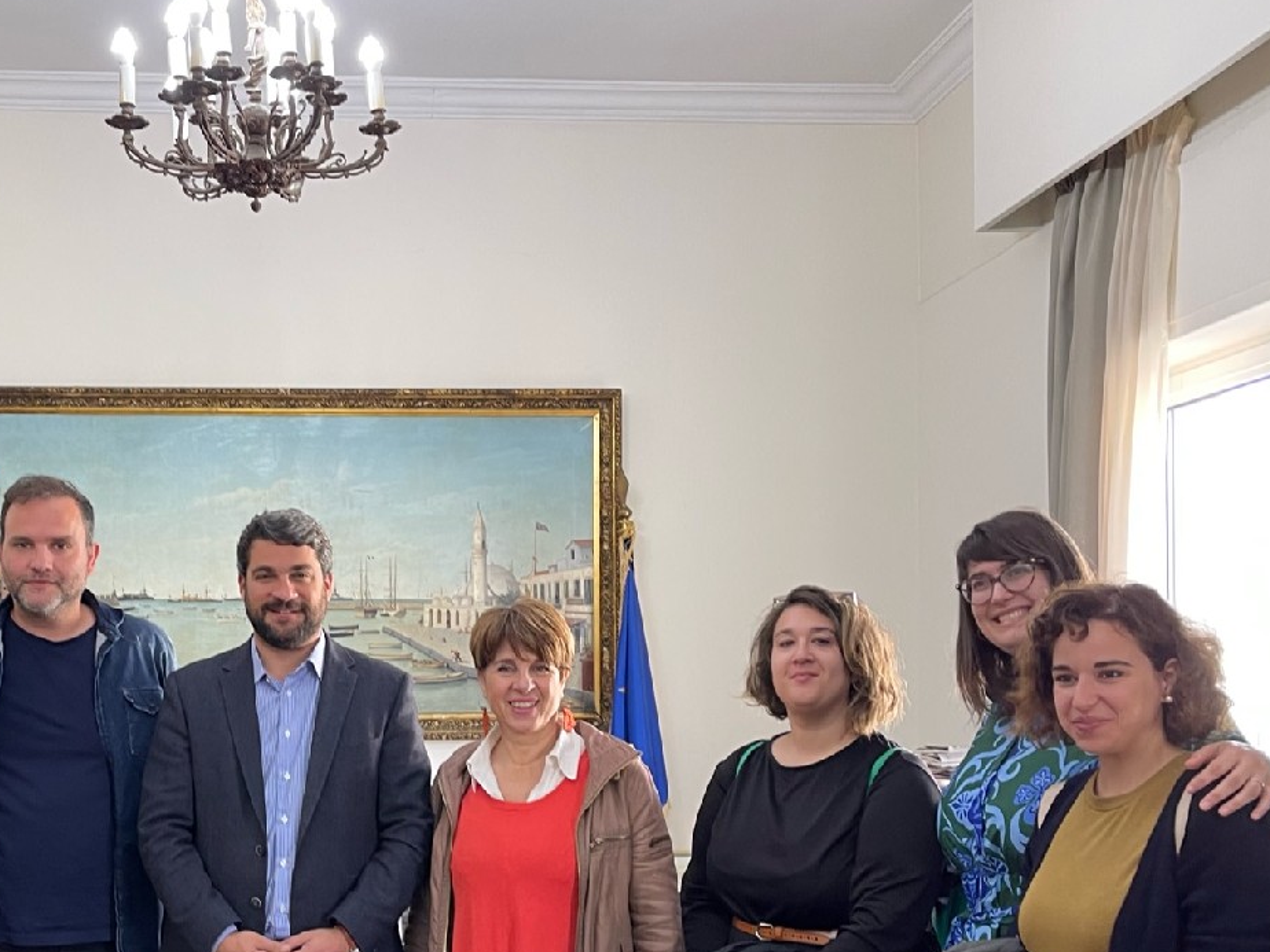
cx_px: 356
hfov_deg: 41.1
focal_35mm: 45
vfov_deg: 31.8
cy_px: 674
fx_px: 1651
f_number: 1.6
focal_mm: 5.1
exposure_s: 1/50
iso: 125
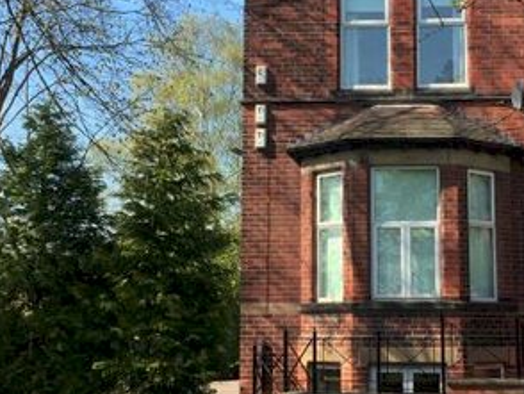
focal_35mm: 69
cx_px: 349
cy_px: 140
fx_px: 1045
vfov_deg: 21.3
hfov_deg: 28.0
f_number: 2.2
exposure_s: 1/879
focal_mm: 4.15
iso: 32
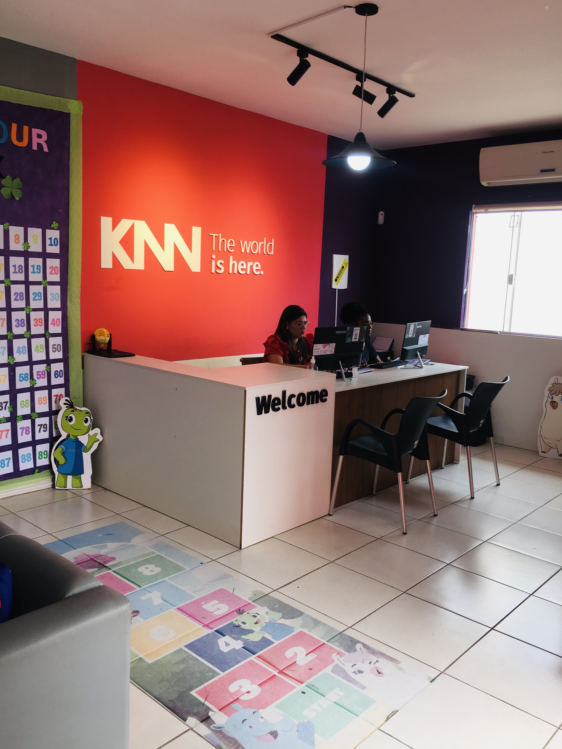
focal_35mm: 29
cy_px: 374
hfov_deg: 48.2
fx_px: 628
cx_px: 281
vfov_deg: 61.7
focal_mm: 4.15
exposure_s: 1/41
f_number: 2.2
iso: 25
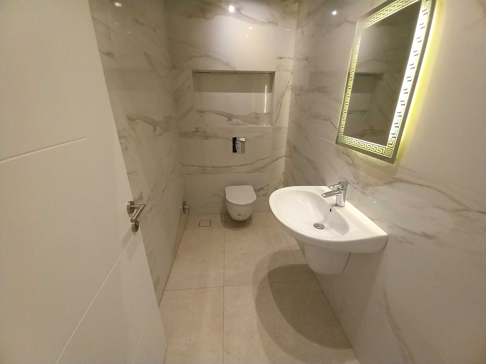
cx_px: 243
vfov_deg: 89.9
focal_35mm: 13
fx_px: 183
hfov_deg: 106.2
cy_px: 182
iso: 125
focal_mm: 1.13
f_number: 2.2
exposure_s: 1/50
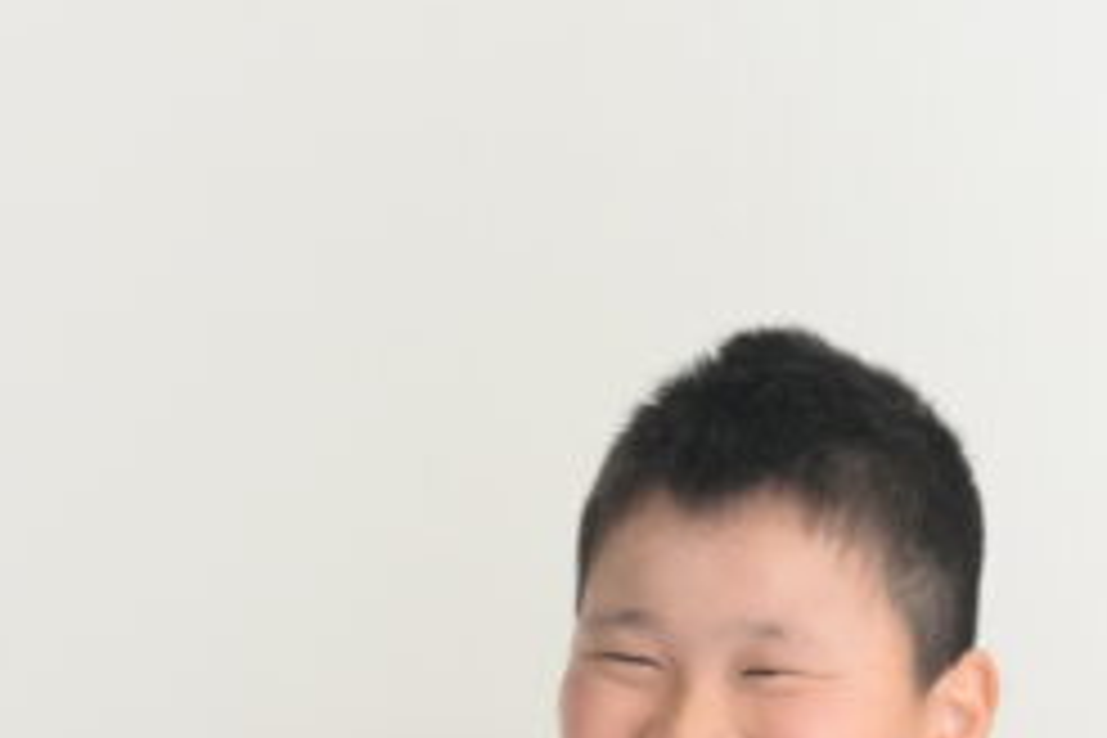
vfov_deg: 4.0
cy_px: 1426
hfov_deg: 6.0
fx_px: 10516
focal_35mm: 342
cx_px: 711
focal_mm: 70
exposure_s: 1/125
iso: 640
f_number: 7.1
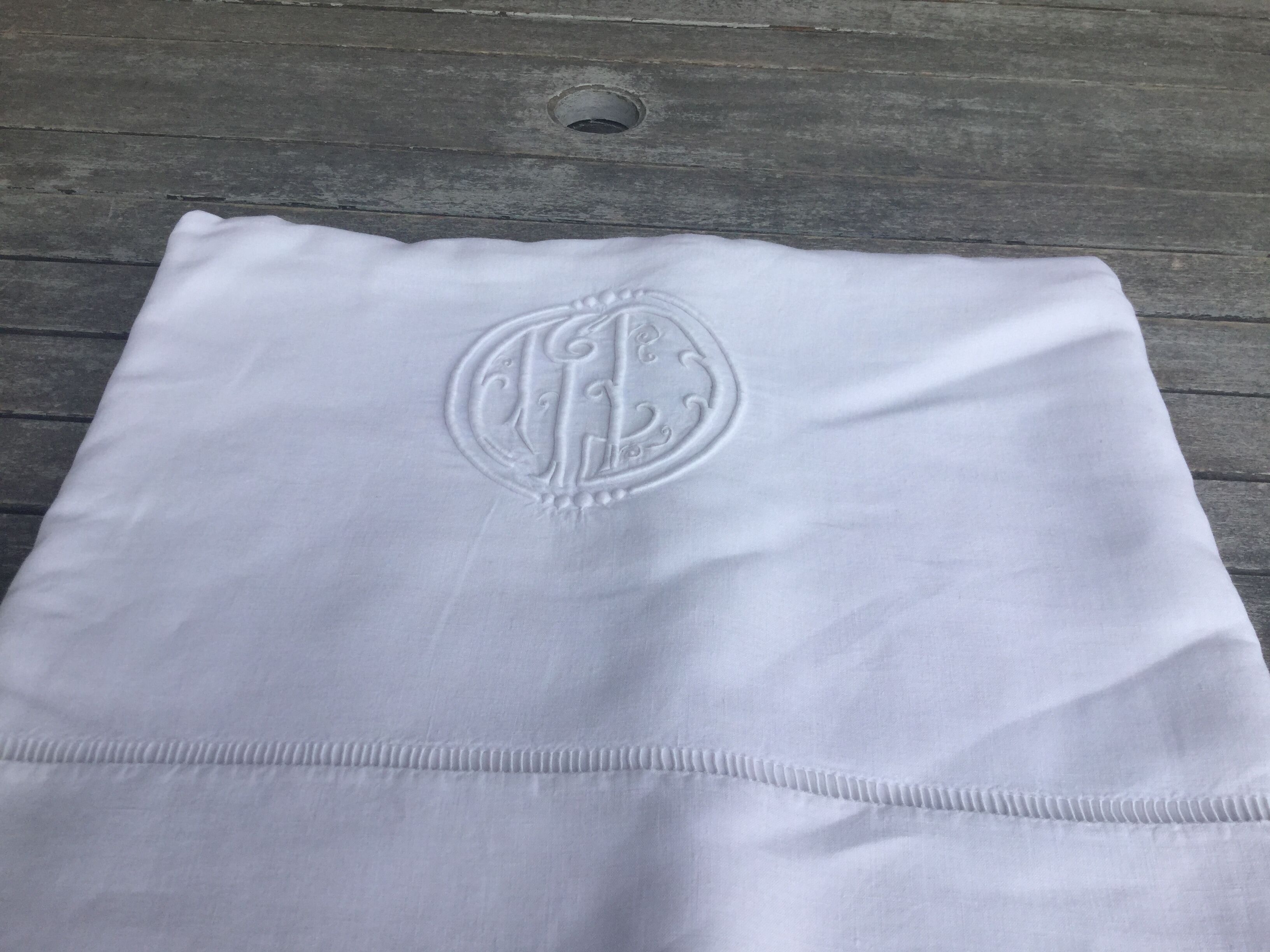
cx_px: 635
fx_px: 1137
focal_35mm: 31
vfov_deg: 45.4
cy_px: 476
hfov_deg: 58.4
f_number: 2.4
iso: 25
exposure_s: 1/562
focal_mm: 3.3
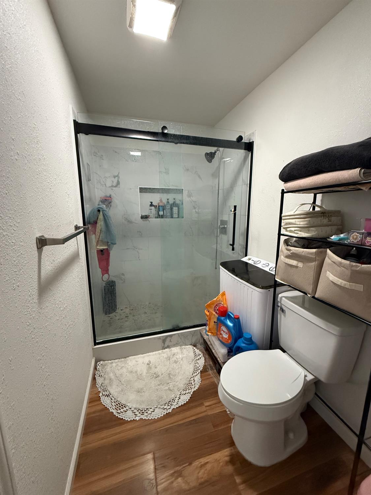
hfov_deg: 85.7
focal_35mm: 14
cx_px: 186
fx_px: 200
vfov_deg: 102.1
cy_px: 248
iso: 640
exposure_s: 1/60
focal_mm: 2.22
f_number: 2.2
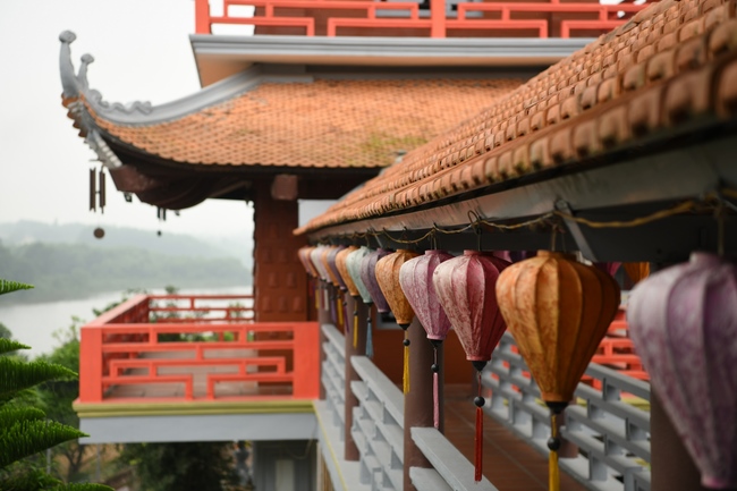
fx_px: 1433
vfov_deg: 19.4
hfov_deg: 28.9
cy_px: 246
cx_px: 368
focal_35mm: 70
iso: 250
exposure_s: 1/500
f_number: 3.5
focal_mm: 70
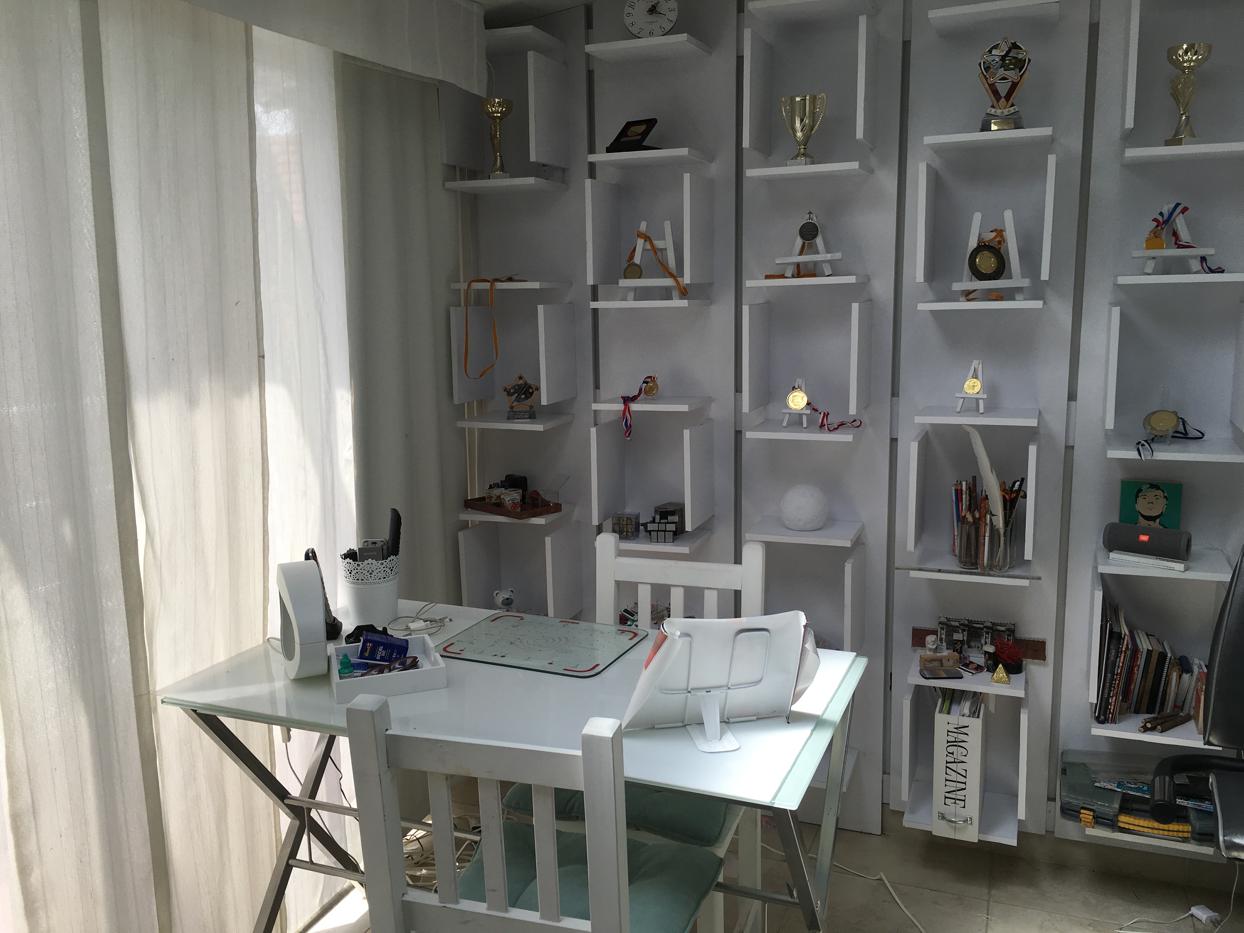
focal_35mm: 29
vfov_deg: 48.2
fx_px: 1042
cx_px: 622
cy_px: 466
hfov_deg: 61.7
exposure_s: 1/318
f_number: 2.2
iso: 25
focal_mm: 4.15
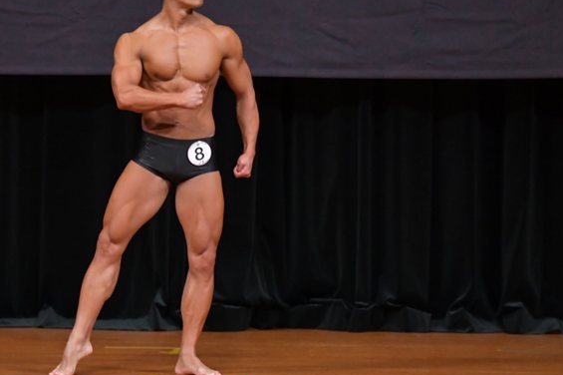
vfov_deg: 3.5
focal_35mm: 391
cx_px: 211
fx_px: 6111
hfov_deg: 5.3
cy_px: 168
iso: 4000
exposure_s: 1/400
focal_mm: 190
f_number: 5.6
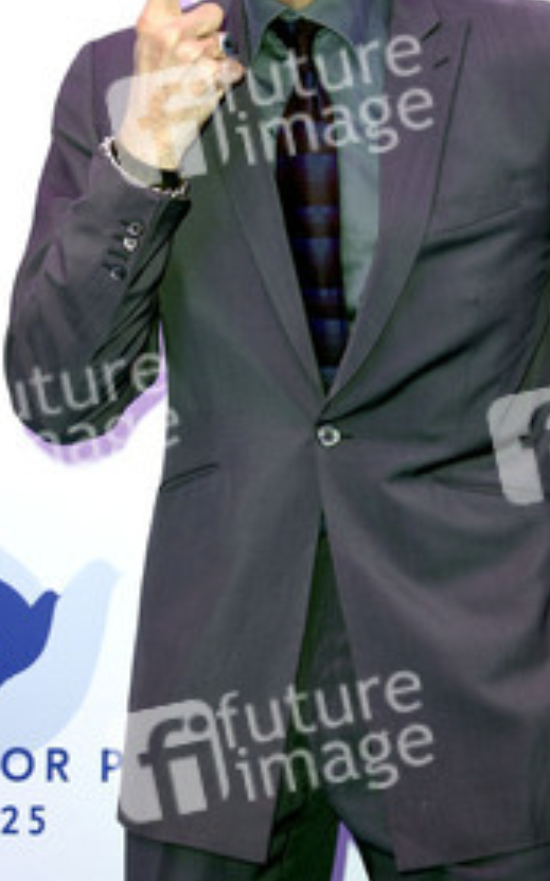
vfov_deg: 16.7
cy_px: 270
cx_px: 362
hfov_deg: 10.5
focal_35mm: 125
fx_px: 2999
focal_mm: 85
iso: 800
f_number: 5.6
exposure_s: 1/250
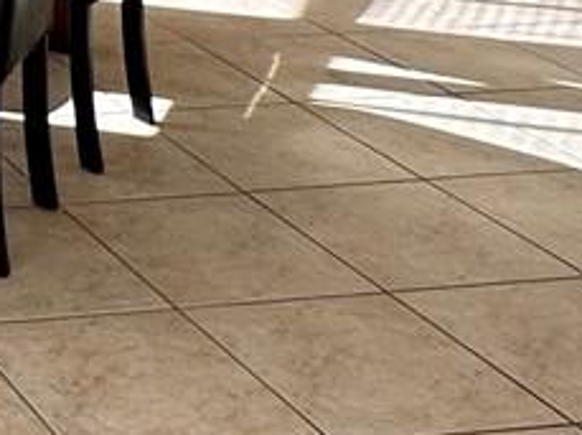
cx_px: -582
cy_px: -499
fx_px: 1645
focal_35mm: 98
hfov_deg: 15.8
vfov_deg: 12.7
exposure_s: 1/99
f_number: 2.2
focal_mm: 2.22
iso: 50
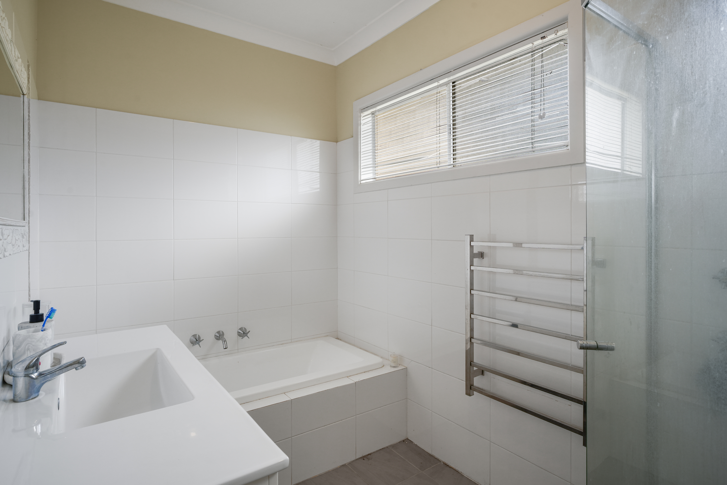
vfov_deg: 64.6
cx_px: 364
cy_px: 242
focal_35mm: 19
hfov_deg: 86.9
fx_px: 384
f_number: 9
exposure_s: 1/3
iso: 400
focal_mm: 19
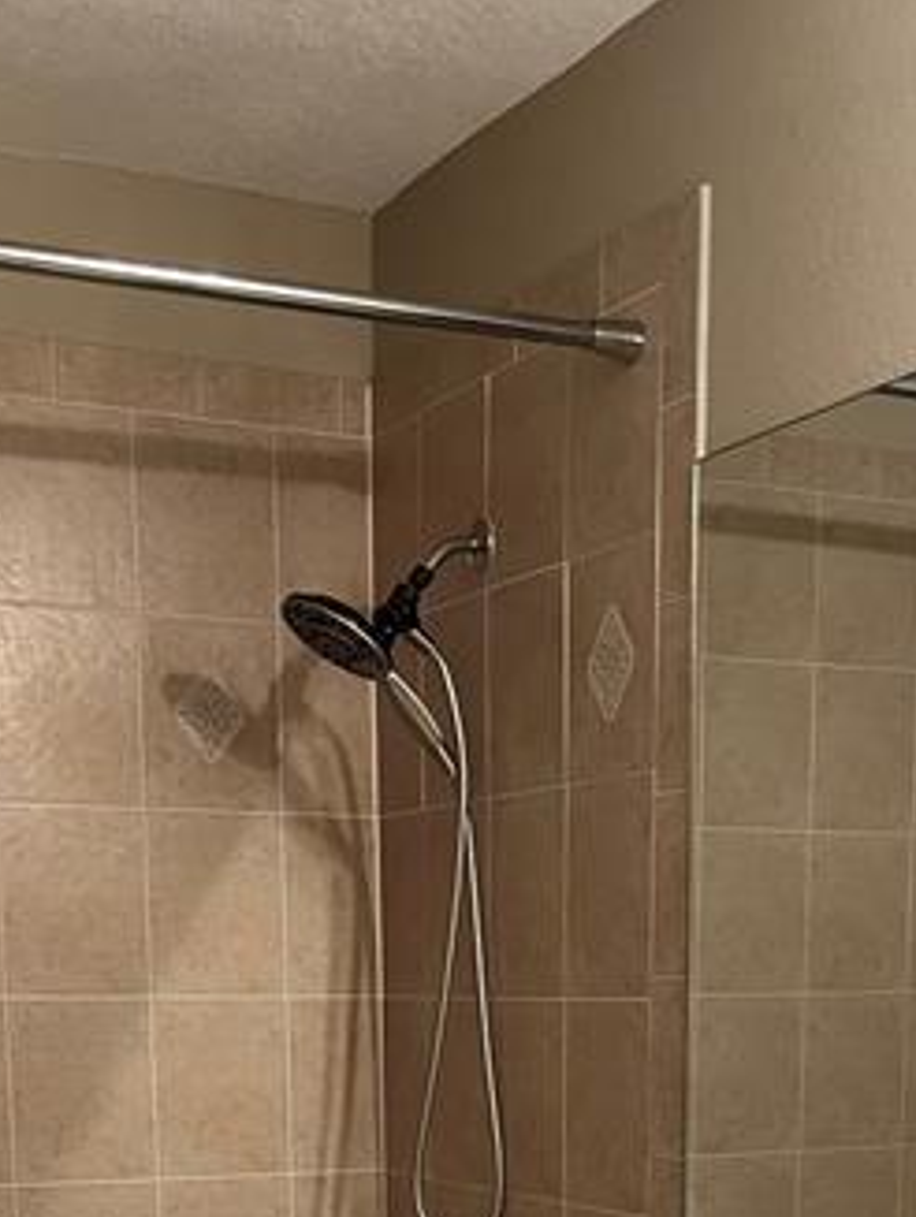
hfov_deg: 24.1
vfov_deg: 28.6
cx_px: 477
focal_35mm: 61
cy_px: 1358
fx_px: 2148
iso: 250
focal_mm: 5.7
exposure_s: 1/60
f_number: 1.5
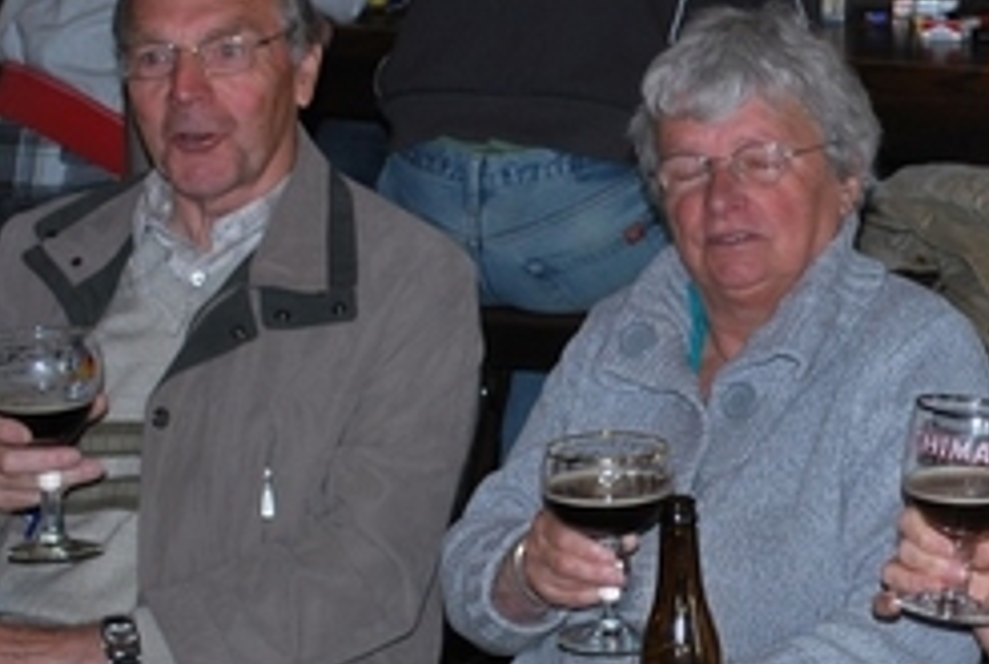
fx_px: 3220
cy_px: 296
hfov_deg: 17.2
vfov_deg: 11.8
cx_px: 868
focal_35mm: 117
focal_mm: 32
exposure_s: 1/60
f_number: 4.8
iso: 200
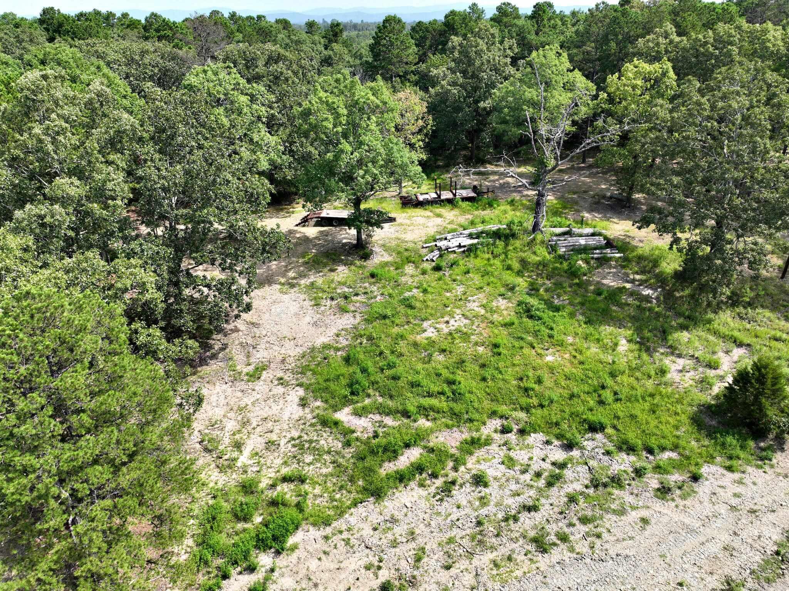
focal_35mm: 24
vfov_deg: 56.8
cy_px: 296
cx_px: 394
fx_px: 547
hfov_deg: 71.6
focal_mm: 12.29
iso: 100
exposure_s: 1/80
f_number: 2.8
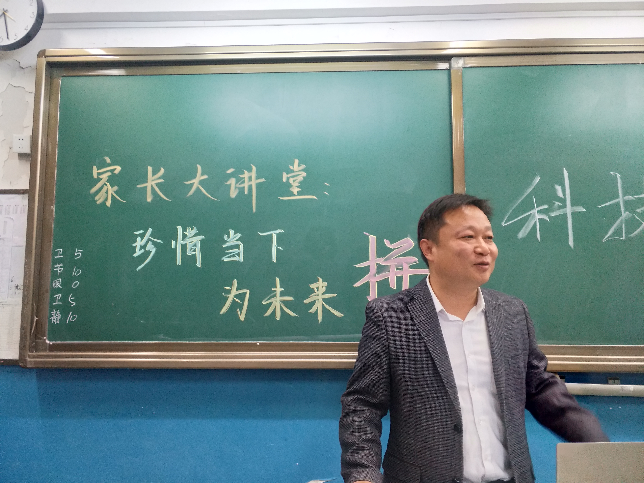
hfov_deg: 76.4
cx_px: 322
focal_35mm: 22
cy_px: 242
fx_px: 409
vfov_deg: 61.1
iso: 464
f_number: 2
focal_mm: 3.79
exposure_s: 1/33.3
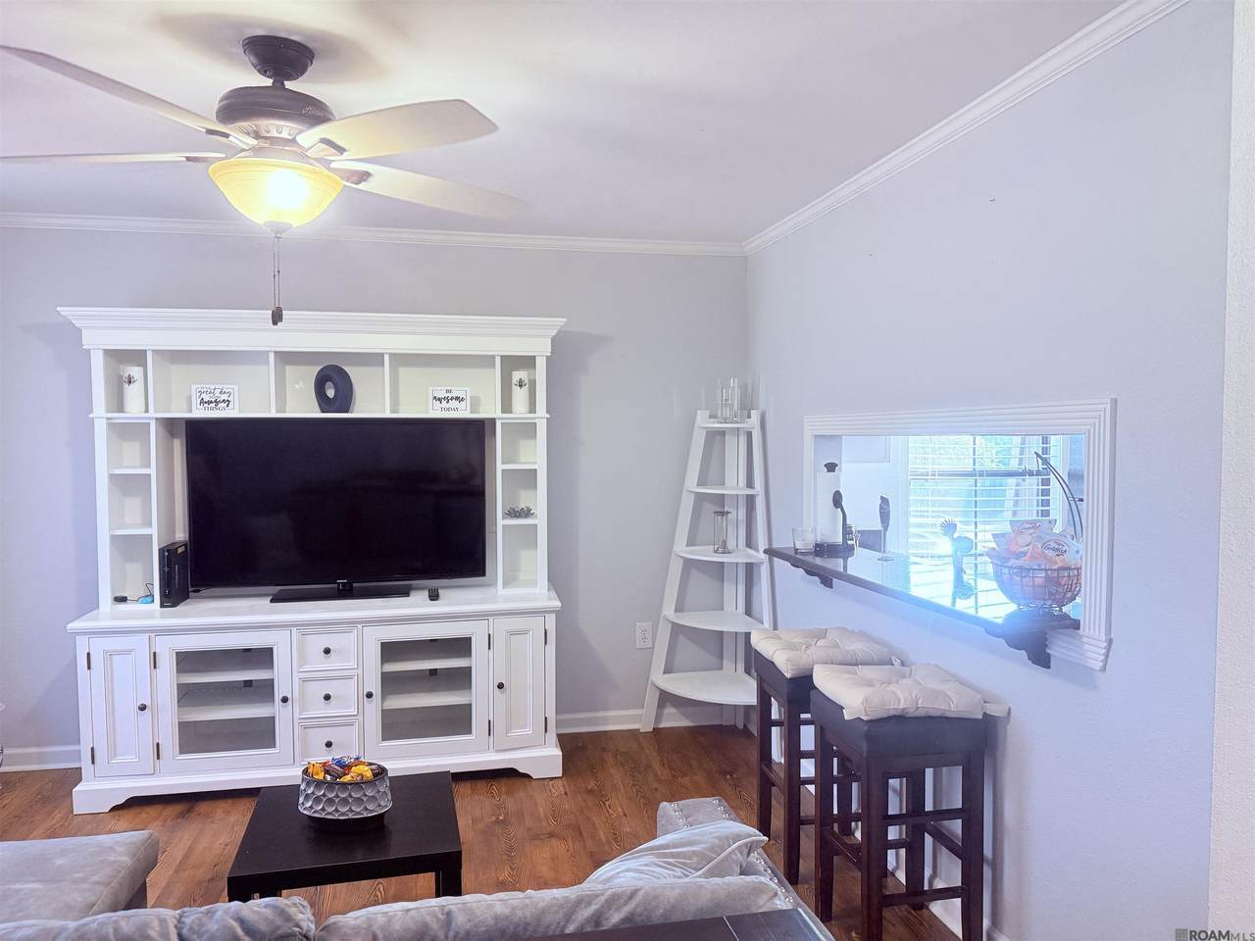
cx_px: 628
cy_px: 470
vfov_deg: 56.8
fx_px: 870
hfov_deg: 71.6
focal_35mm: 24
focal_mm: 6.76
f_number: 1.78
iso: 320
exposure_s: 1/120
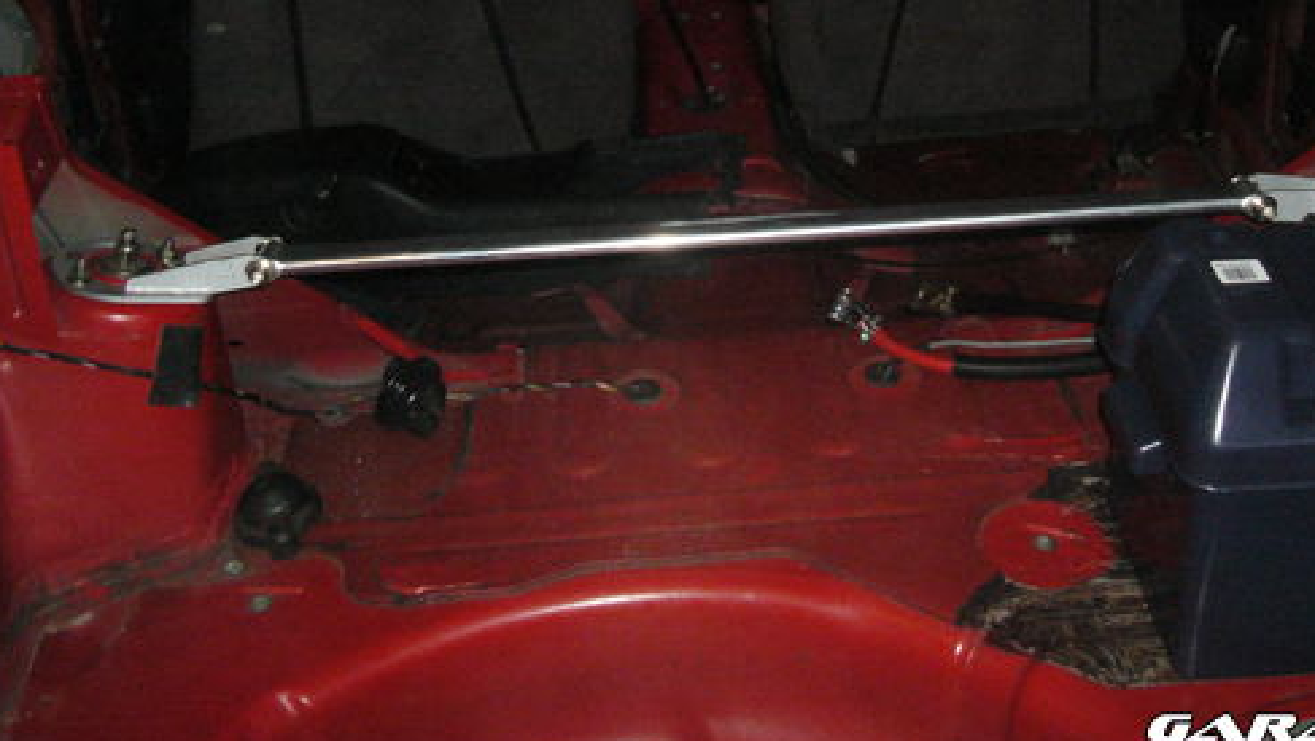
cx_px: 746
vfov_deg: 23.5
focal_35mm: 50
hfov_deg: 41.2
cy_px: 108
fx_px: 1744
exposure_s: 1/60
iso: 400
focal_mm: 5.8
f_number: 2.8
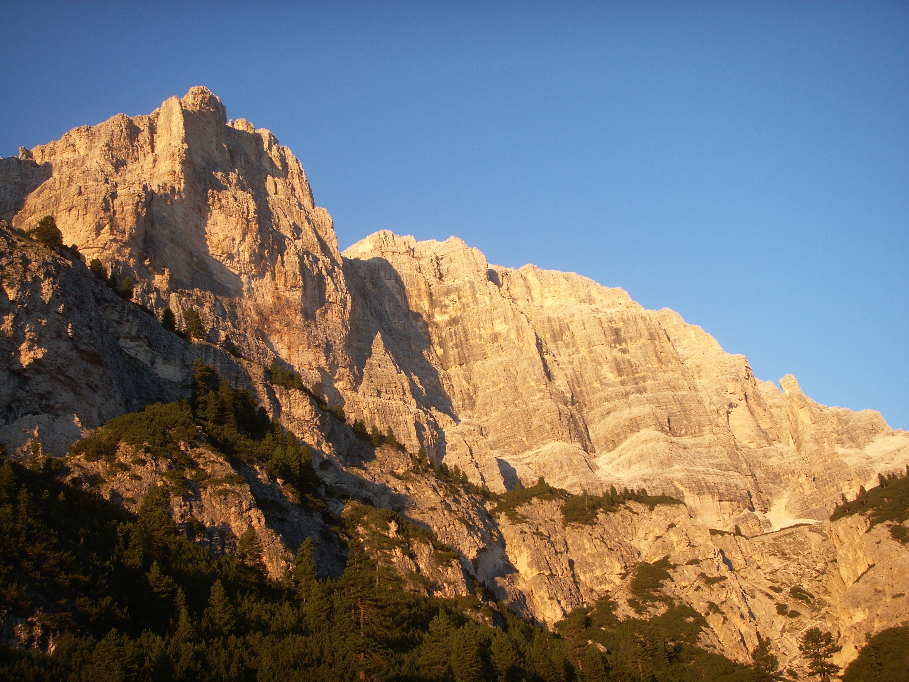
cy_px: 341
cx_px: 454
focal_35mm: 37
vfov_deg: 38.7
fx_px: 972
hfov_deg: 50.1
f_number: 3.5
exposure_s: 1/100
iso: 50
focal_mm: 7.7
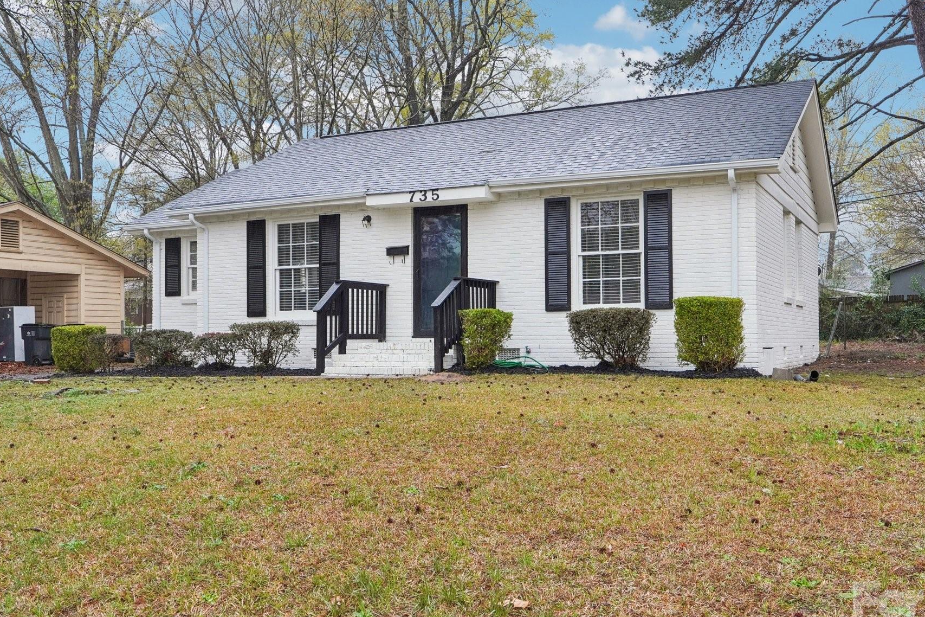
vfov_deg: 36.9
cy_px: 317
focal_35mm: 36
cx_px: 471
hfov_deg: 53.1
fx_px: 925
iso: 320
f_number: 8
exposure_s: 1/30
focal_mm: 20
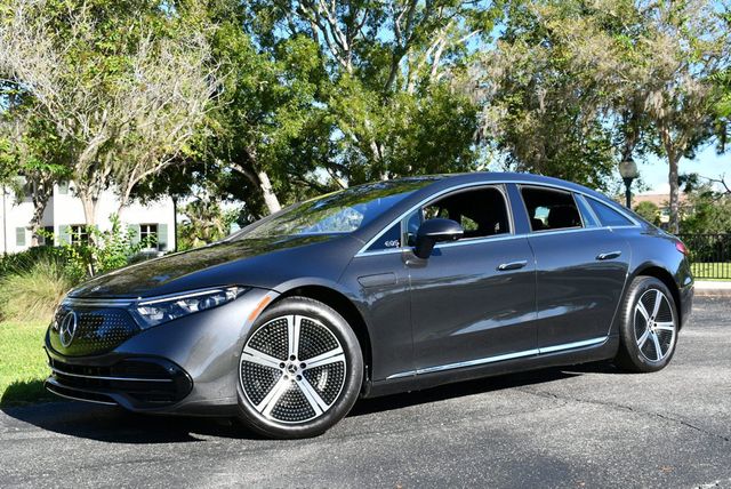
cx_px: 366
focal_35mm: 44
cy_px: 244
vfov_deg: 30.6
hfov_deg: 44.5
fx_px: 894
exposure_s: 1/250
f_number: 8
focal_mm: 22
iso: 180
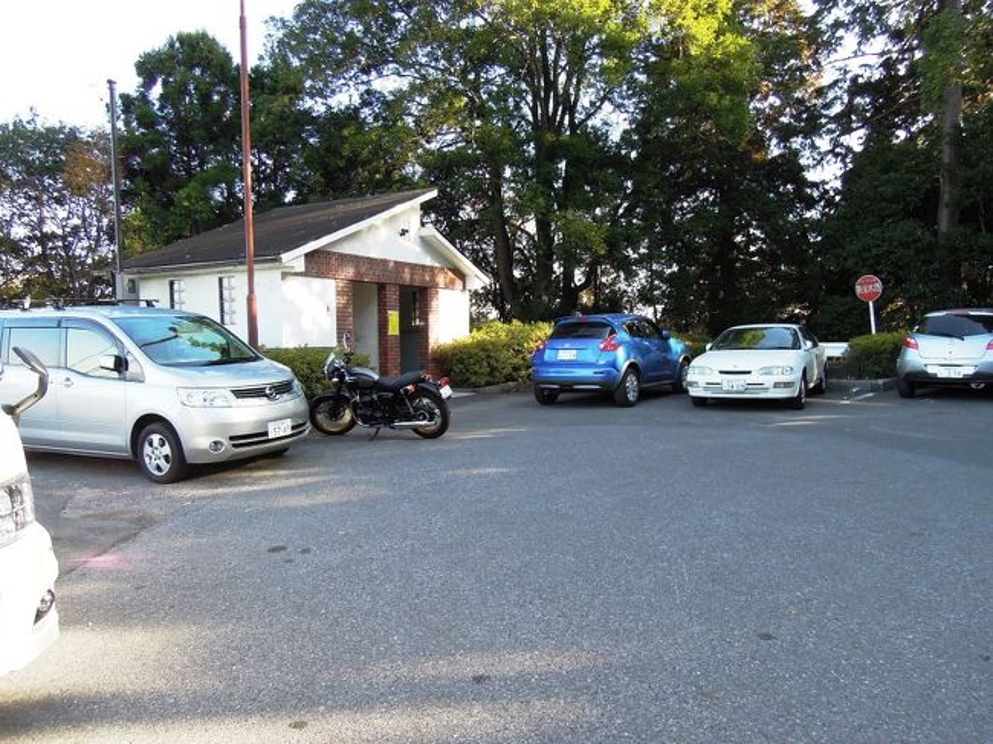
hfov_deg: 71.6
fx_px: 688
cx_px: 496
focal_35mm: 24
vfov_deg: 56.8
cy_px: 372
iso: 160
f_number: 2.8
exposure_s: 1/250
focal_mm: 4.3
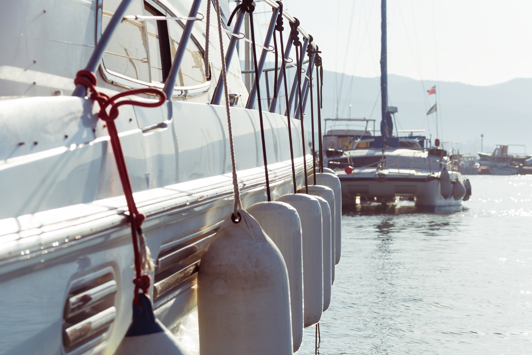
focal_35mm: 105
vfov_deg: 13.1
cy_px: 178
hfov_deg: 19.4
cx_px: 266
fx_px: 1552
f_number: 9
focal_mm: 105
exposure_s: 1/500
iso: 100
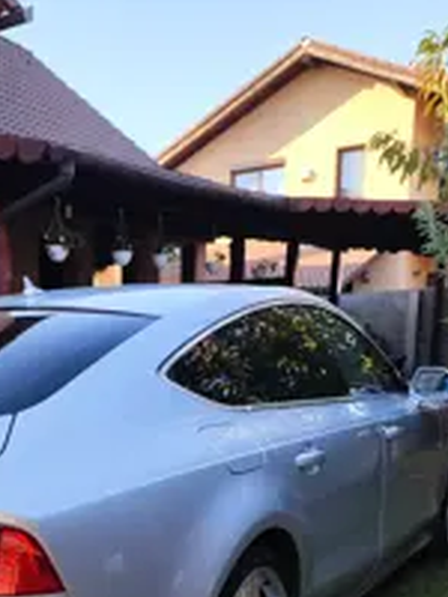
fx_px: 794
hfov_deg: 30.3
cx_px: 57
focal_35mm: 46
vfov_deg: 37.3
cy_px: 582
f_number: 1.9
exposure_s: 1/594
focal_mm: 8.7
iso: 50
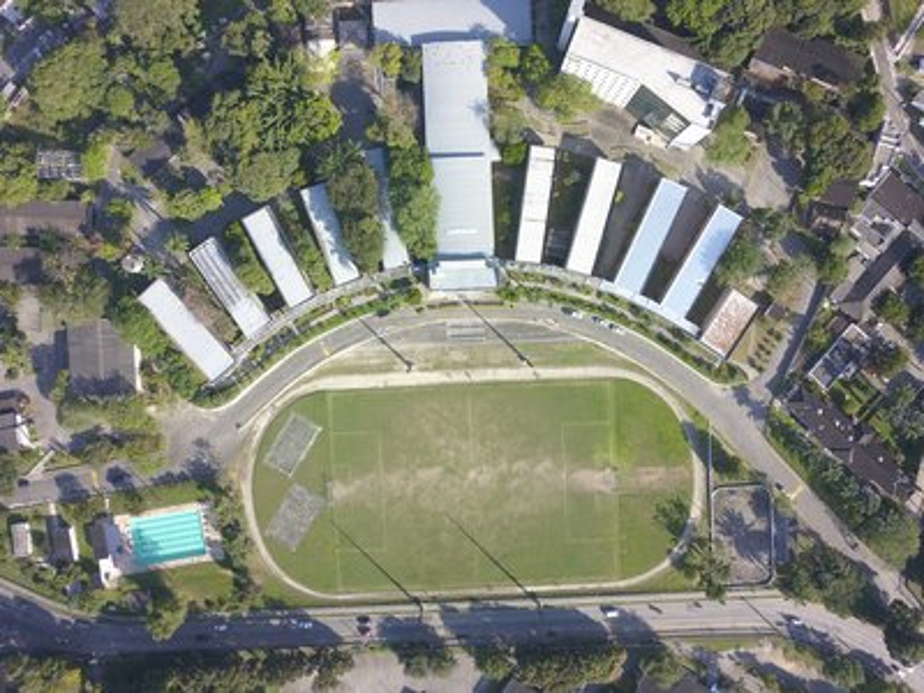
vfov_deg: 53.1
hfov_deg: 67.3
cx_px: 462
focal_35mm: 26
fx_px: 694
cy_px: 346
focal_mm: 4.73
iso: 100
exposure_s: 1/547
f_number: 2.2
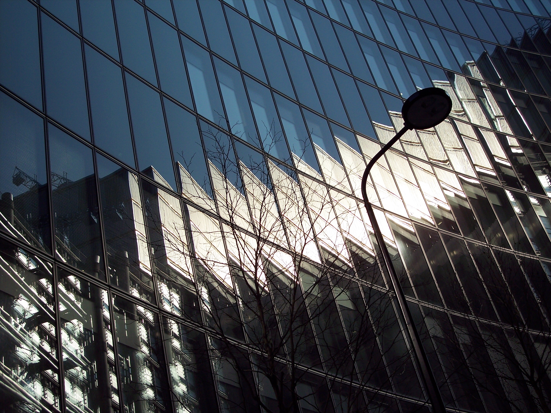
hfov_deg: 36.8
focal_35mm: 52
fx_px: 828
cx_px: 276
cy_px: 206
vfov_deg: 28.0
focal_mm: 10.7
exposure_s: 1/500
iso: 100
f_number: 4.8
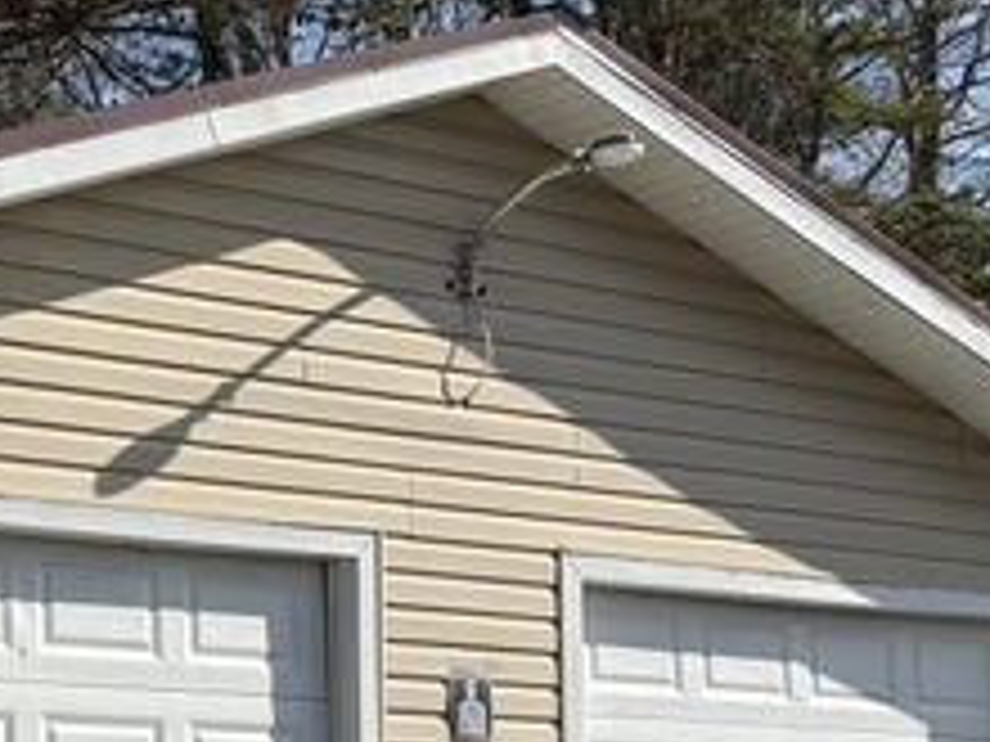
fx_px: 2660
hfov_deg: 20.0
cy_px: 859
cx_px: -128
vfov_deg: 15.4
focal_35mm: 93
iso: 80
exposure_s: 1/4975
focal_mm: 6.76
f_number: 1.78
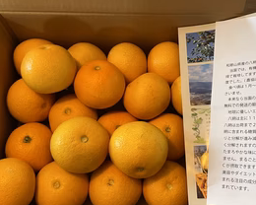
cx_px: 146
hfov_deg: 46.7
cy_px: 103
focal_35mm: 39
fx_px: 295
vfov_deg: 38.2
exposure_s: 1/50
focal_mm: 4.2
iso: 320
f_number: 1.6
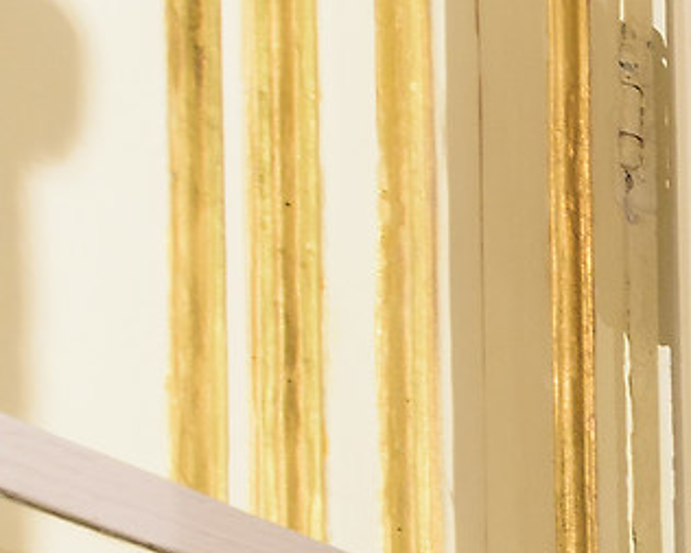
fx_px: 2189
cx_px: 2309
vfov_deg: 12.9
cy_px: 1029
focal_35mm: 107
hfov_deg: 10.1
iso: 100
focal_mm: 10
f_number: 9
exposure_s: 6
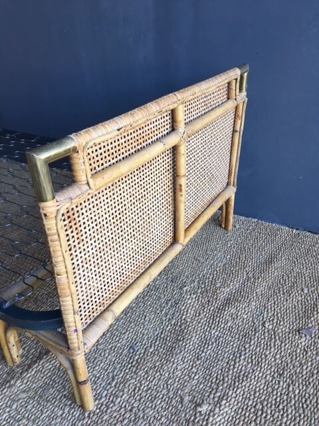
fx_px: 356
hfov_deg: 48.2
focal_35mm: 29
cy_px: 213
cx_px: 160
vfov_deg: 61.7
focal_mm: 4.15
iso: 25
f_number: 2.2
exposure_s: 1/33
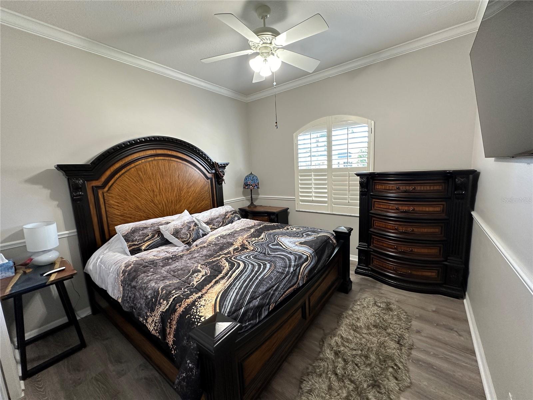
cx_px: 266
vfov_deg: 85.7
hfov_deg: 102.1
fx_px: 216
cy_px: 200
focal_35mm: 14
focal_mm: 2.22
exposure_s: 1/60
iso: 160
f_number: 2.2
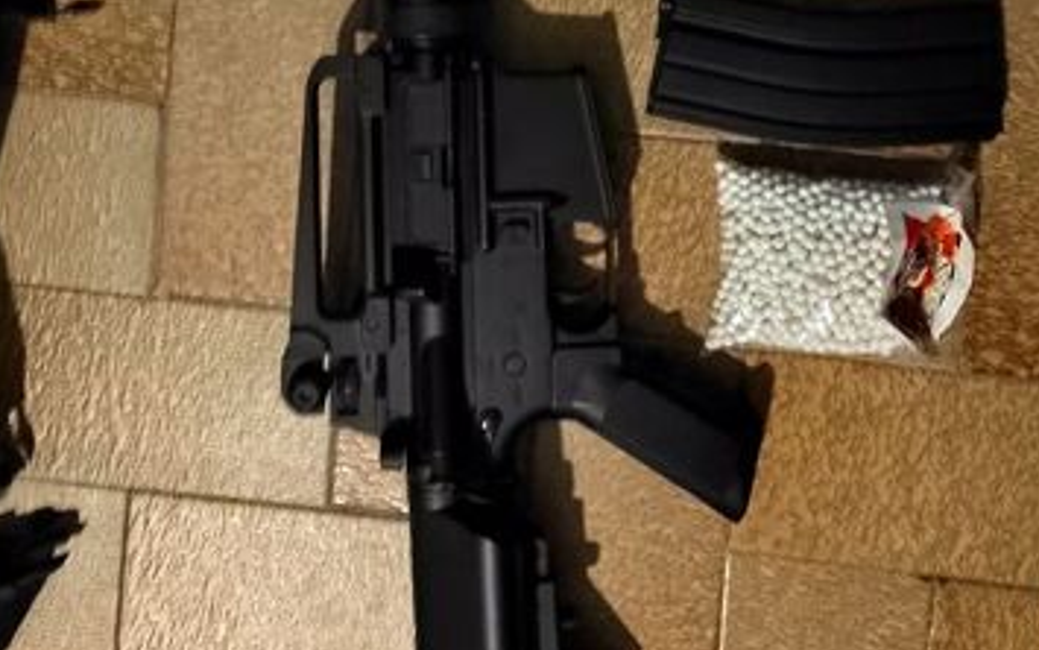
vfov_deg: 27.7
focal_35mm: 44
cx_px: 457
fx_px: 1246
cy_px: 15
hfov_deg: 45.2
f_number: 1.9
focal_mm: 5.52
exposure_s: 1/16.7
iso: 6080
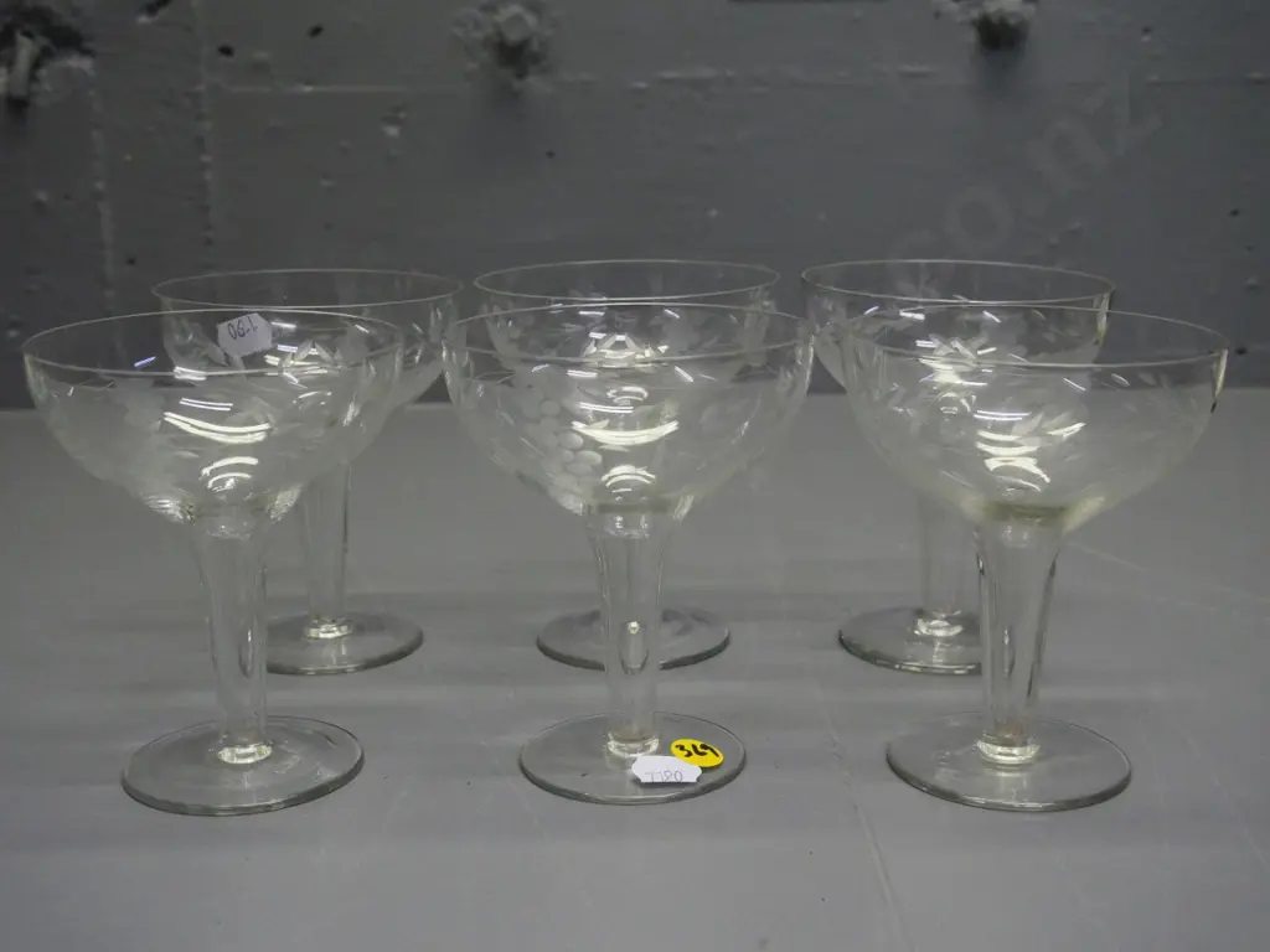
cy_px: 476
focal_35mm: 44
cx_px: 635
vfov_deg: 32.9
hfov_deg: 42.9
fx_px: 1614
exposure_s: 1/250
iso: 3200
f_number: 5.6
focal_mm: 22
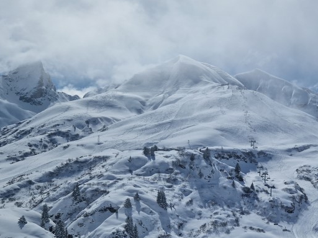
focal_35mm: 46
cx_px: 267
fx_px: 423
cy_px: 195
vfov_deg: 30.6
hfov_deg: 39.2
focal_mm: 5.4
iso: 50
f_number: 1.8
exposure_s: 1/11488
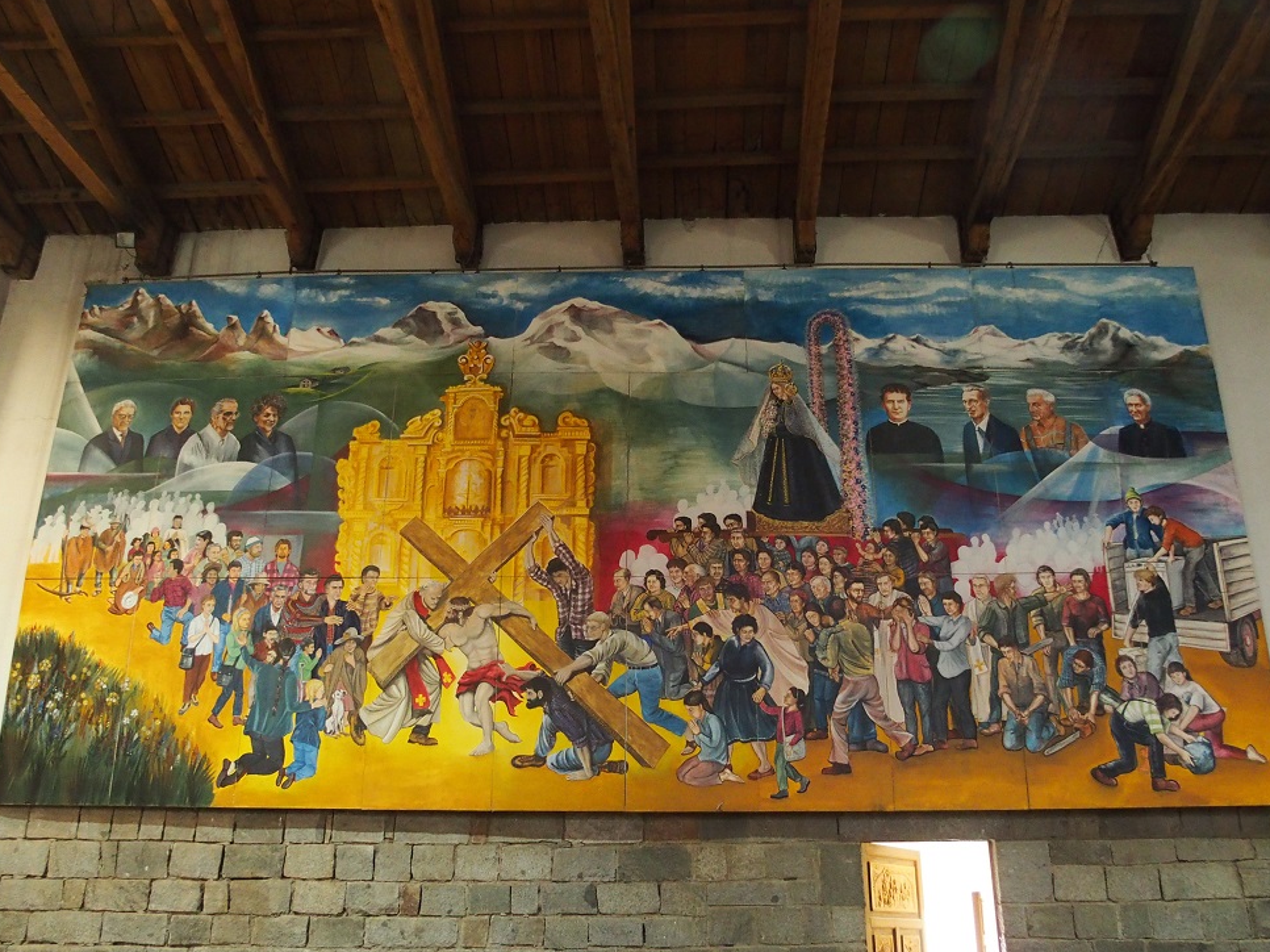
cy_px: 489
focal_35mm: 29
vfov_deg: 48.2
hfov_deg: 61.7
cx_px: 651
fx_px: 1064
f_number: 2.8
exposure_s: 1/13
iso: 800
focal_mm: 6
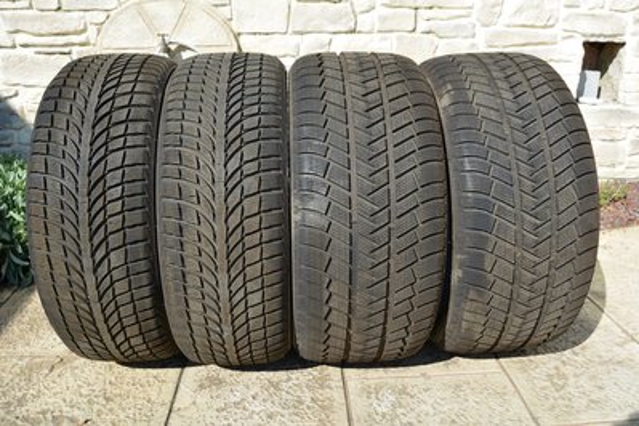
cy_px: 213
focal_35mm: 33
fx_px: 586
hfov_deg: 57.2
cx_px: 320
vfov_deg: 40.0
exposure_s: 1/250
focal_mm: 22
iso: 160
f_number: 8
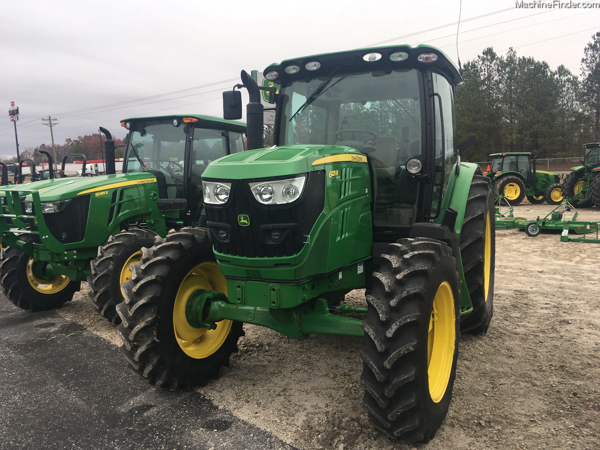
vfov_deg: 48.2
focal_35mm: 29
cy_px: 225
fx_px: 503
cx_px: 300
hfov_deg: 61.7
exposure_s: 1/260
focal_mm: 4.15
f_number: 2.2
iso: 25
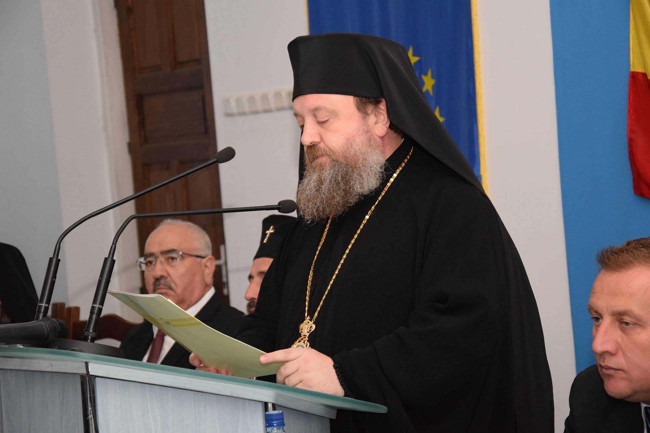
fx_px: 1787
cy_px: 216
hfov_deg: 20.6
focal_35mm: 99
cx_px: 325
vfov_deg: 13.8
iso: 2500
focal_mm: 66
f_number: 6.3
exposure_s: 1/100
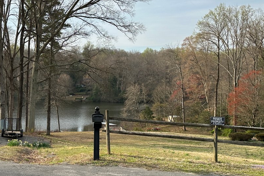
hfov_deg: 40.5
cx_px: 61
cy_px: 89
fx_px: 345
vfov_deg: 28.6
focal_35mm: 47
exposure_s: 1/2469
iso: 80
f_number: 1.78
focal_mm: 6.86
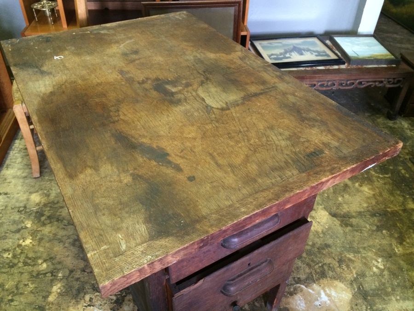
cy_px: 156
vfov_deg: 46.8
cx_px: 207
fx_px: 359
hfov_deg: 60.0
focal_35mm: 30
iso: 320
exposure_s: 1/24
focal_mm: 4.12
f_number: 2.2
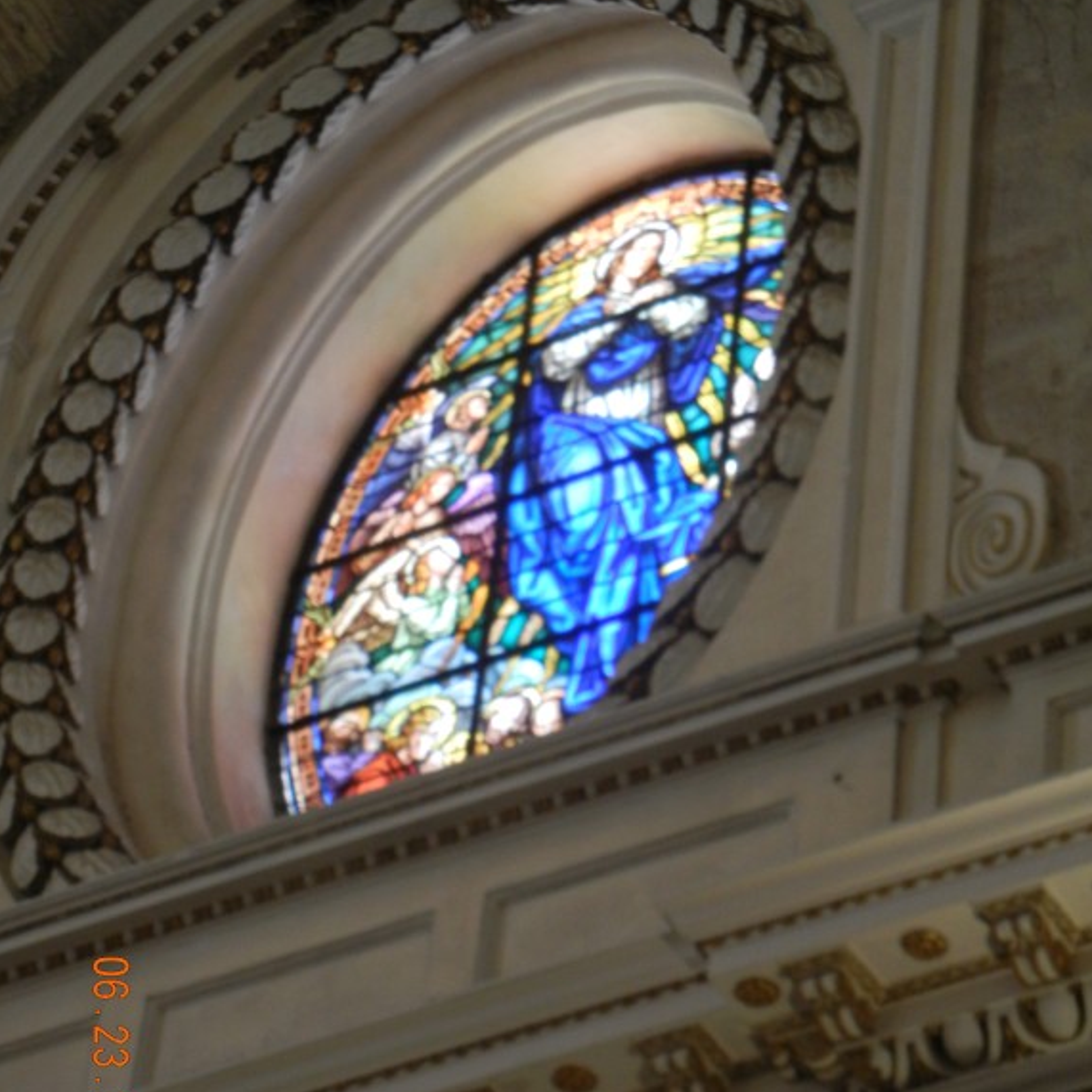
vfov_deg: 11.1
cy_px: 673
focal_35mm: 158
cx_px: 547
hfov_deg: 11.1
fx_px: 5639
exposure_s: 1/13.5
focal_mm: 24
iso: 400
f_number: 4.6
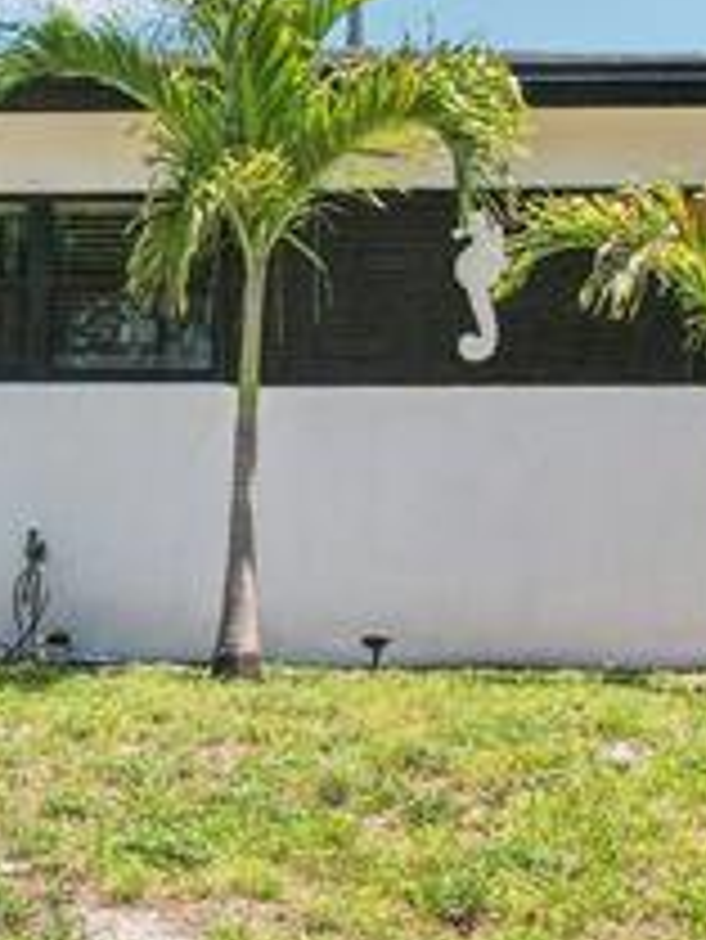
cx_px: -459
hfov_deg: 16.1
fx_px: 2200
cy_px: 515
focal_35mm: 81
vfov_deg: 24.1
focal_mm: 8.4
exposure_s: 1/320
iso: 100
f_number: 2.8
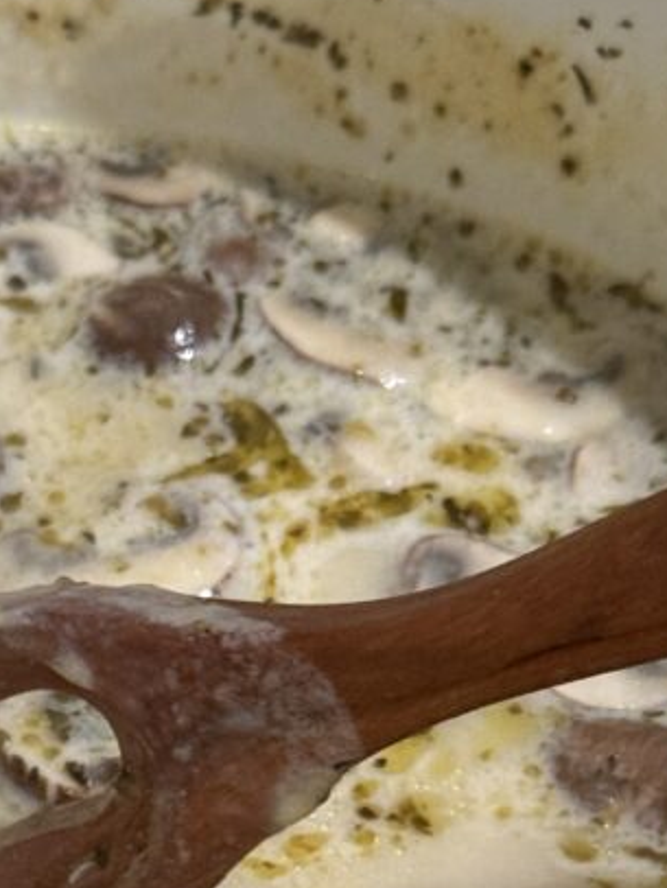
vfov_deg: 15.7
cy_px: 1052
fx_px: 3105
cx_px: 31
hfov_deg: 12.1
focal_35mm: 121
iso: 200
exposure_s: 1/40
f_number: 1.78
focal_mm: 6.76
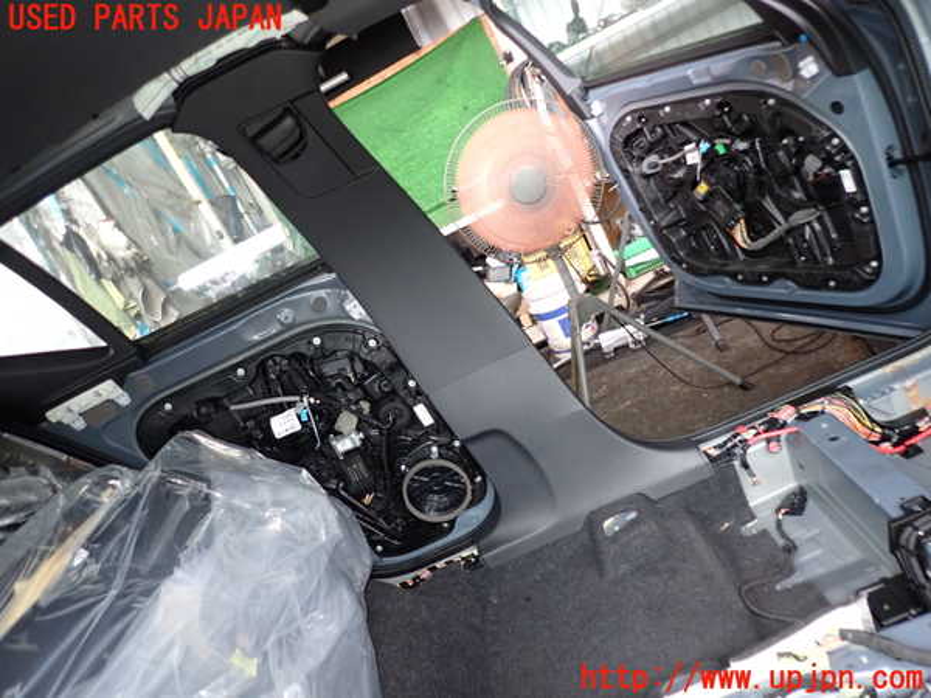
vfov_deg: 54.9
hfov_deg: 69.4
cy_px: 349
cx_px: 466
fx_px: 672
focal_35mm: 25
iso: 200
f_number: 2
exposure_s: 1/30
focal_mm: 4.5
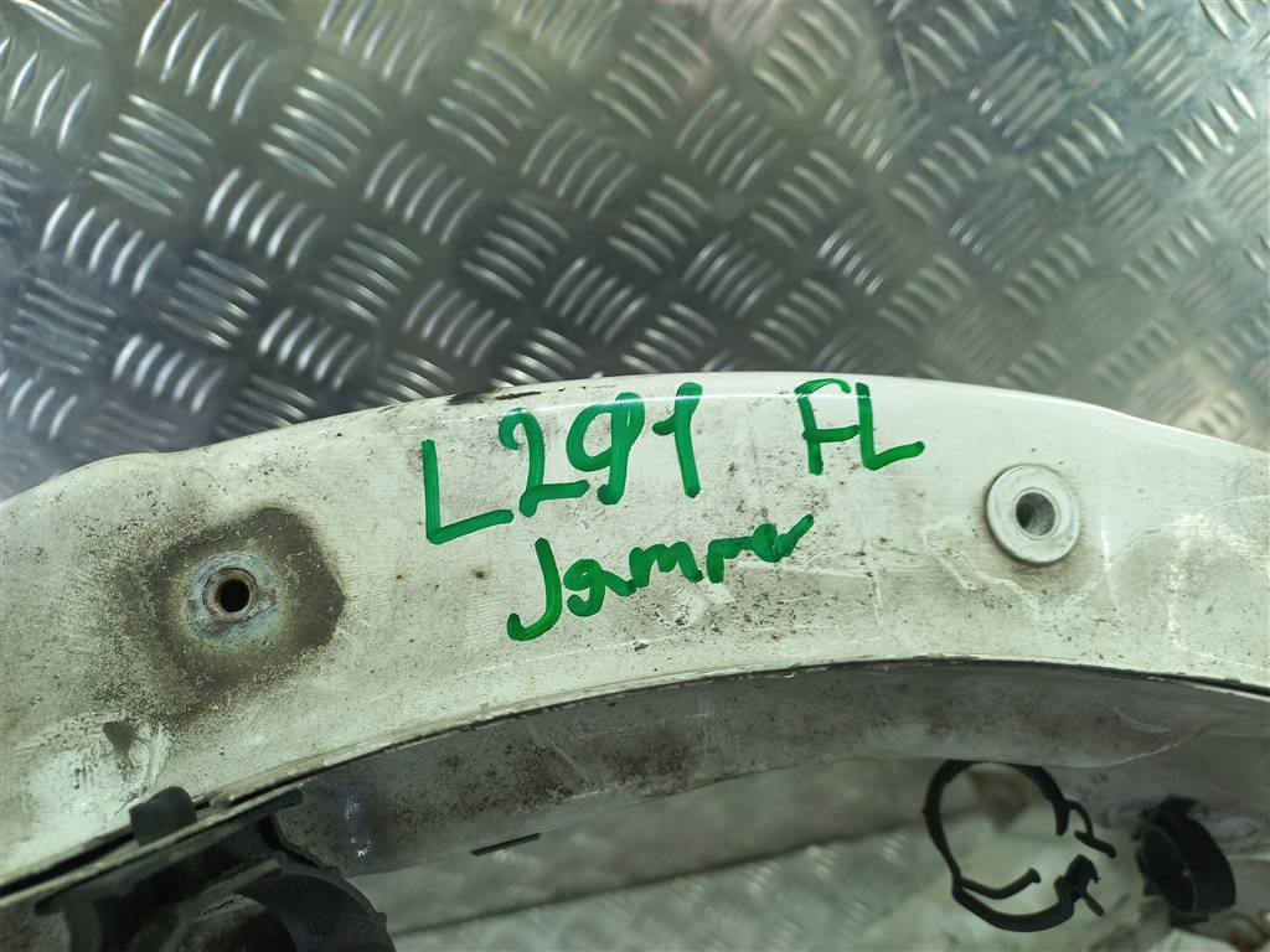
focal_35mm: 25
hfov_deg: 69.4
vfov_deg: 54.9
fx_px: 917
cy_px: 476
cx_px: 635
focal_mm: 4.6
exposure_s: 1/50
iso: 50
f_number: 1.8
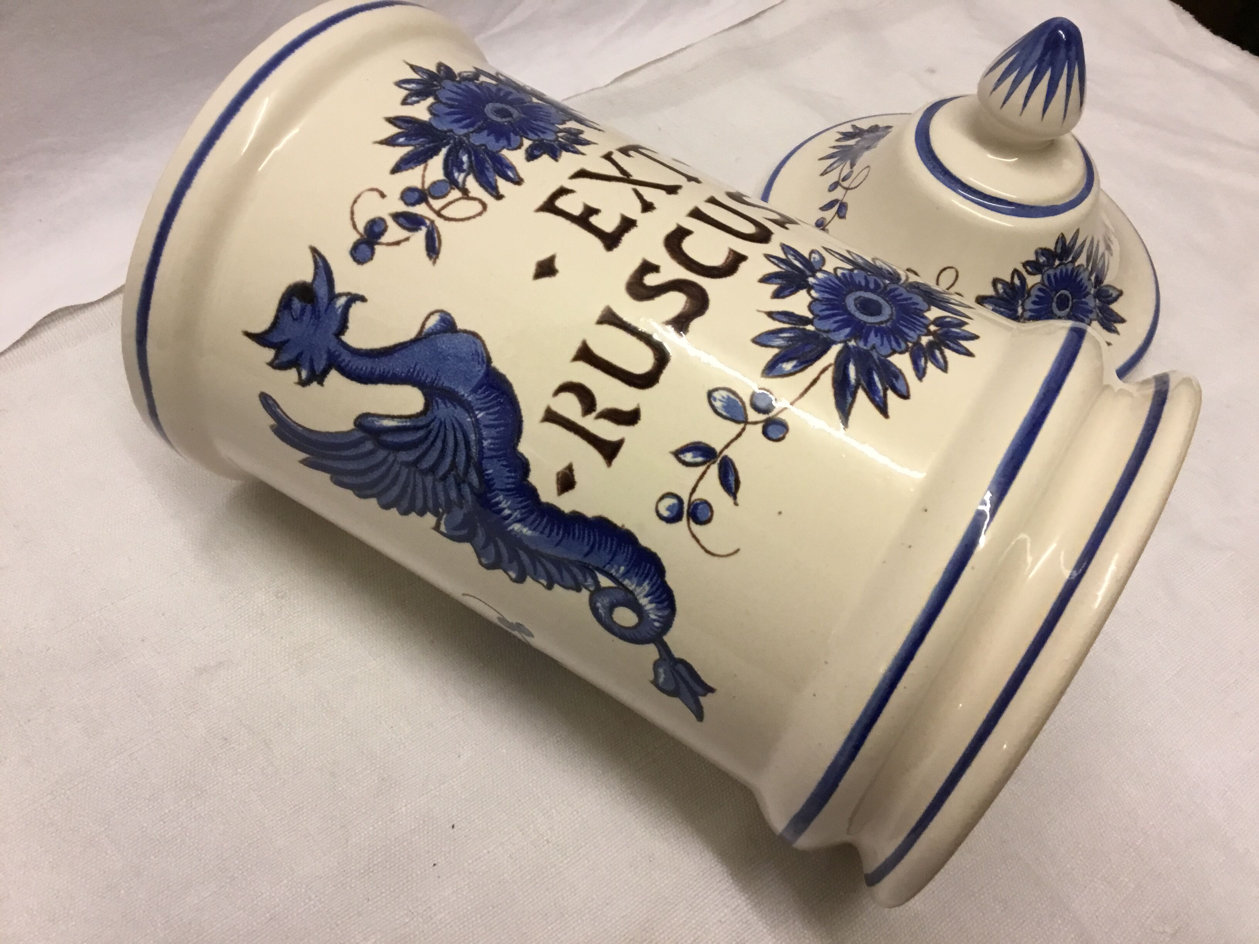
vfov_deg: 45.4
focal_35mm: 31
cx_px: 630
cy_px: 472
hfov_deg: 58.4
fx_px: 1127
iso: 64
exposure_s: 1/33
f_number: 2.4
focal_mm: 3.3
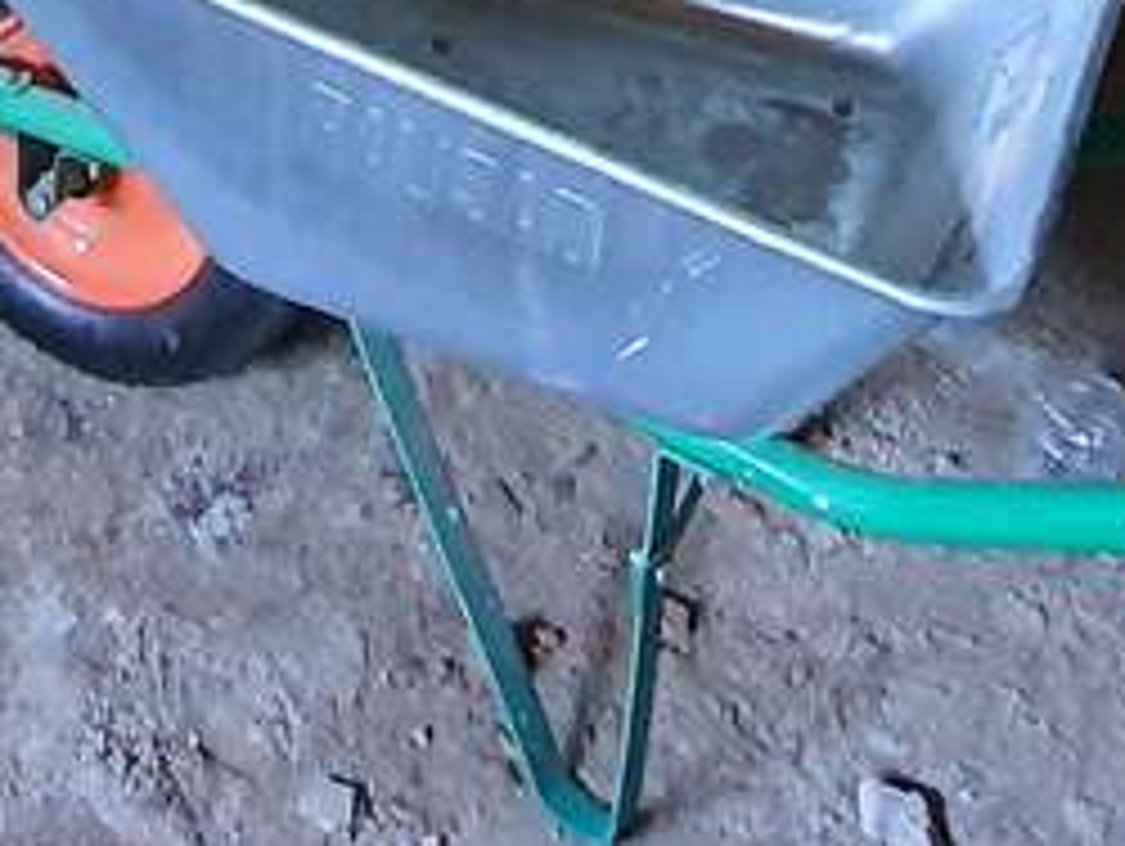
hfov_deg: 24.6
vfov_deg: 13.7
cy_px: -1172
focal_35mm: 78
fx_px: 2537
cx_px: 243
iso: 640
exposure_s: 1/25
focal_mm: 1.8
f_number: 2.2
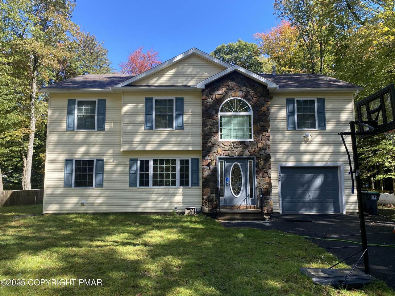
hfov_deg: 67.3
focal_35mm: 26
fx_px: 297
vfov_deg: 53.1
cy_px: 148
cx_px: 198
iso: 32
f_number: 1.8
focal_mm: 4.25
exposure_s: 1/588
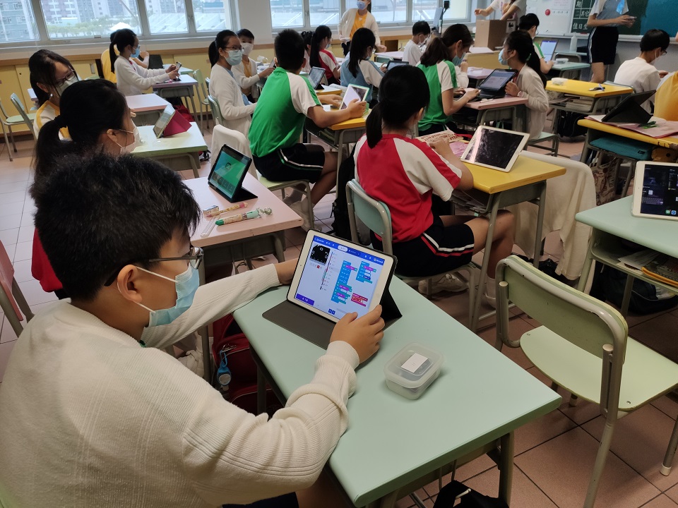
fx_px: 509
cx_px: 339
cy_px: 254
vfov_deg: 53.1
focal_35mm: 26
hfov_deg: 67.3
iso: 112
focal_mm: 4.75
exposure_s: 1/135
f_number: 1.75
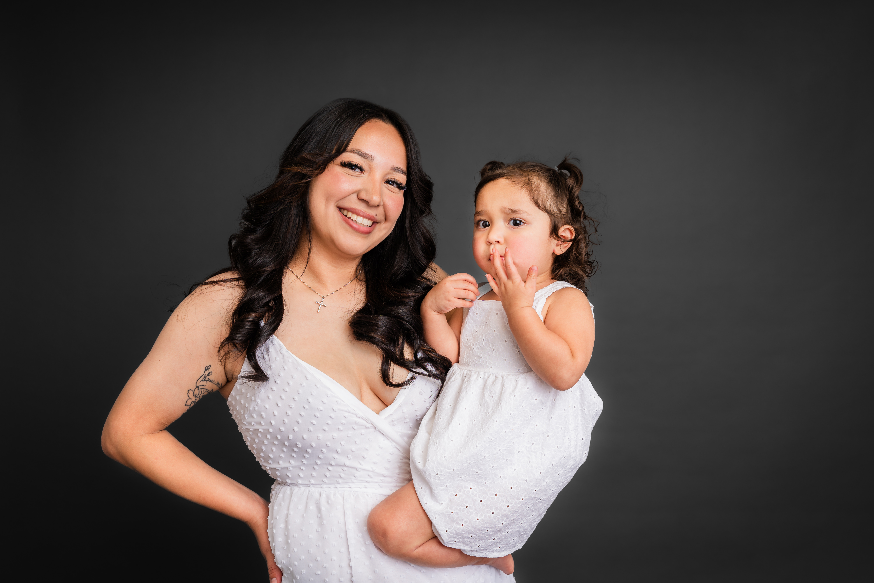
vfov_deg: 33.4
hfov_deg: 48.5
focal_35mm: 40
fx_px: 971
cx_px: 437
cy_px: 292
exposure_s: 1/125
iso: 100
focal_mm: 40
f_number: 4.5
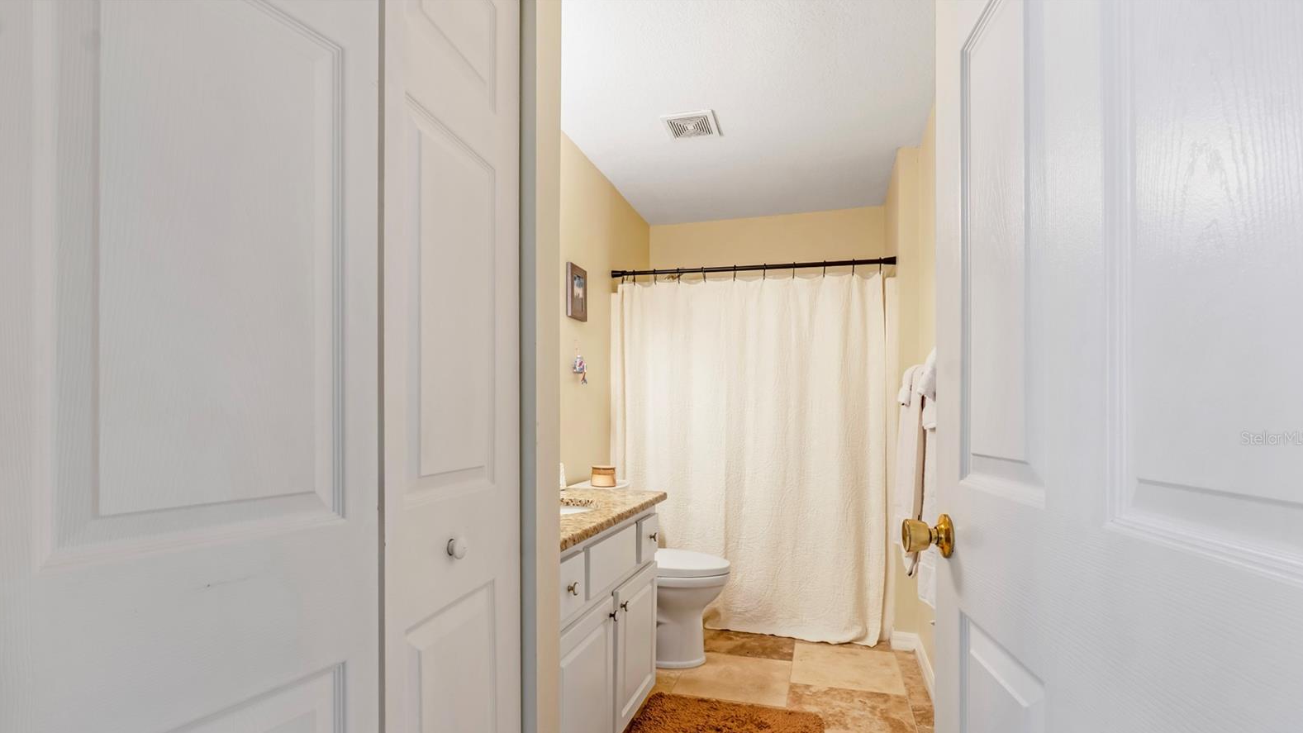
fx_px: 606
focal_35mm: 18
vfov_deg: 61.8
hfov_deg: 94.2
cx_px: 654
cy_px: 438
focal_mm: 11
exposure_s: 1/125
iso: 250
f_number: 9
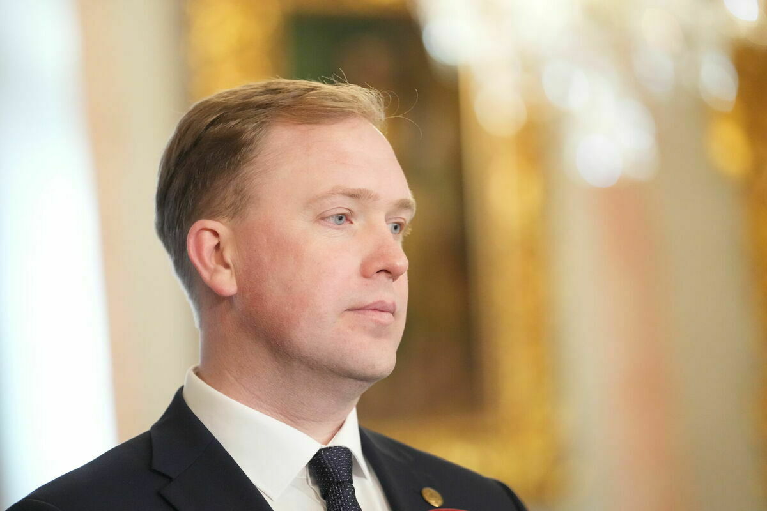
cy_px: 256
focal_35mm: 173
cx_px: 384
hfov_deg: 11.9
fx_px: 3686
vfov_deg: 7.9
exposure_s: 1/500
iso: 6400
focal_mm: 173
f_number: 2.8
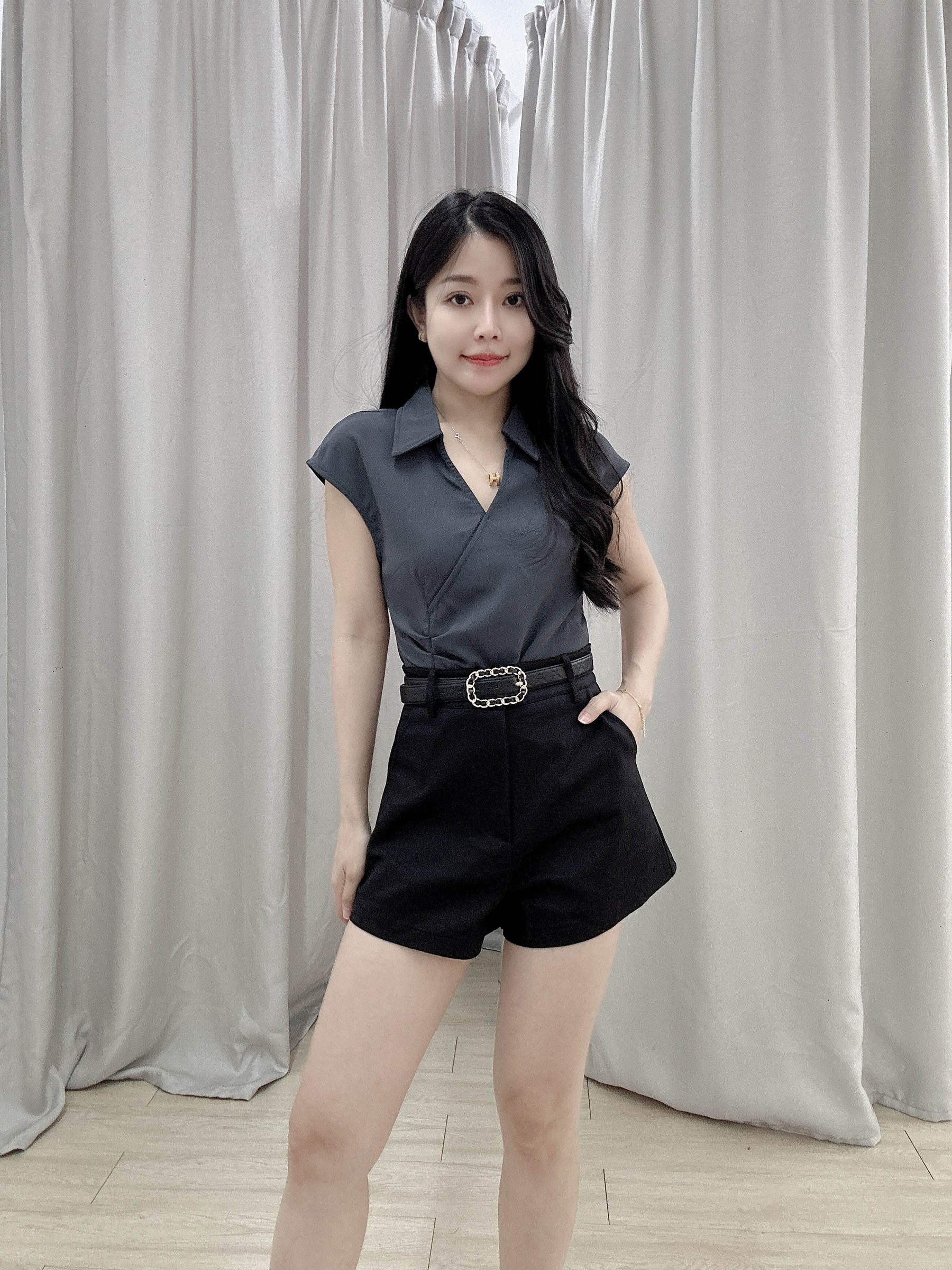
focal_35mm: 23
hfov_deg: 58.9
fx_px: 843
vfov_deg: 73.9
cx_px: 476
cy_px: 635
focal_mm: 2.69
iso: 100
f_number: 1.9
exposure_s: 1/50
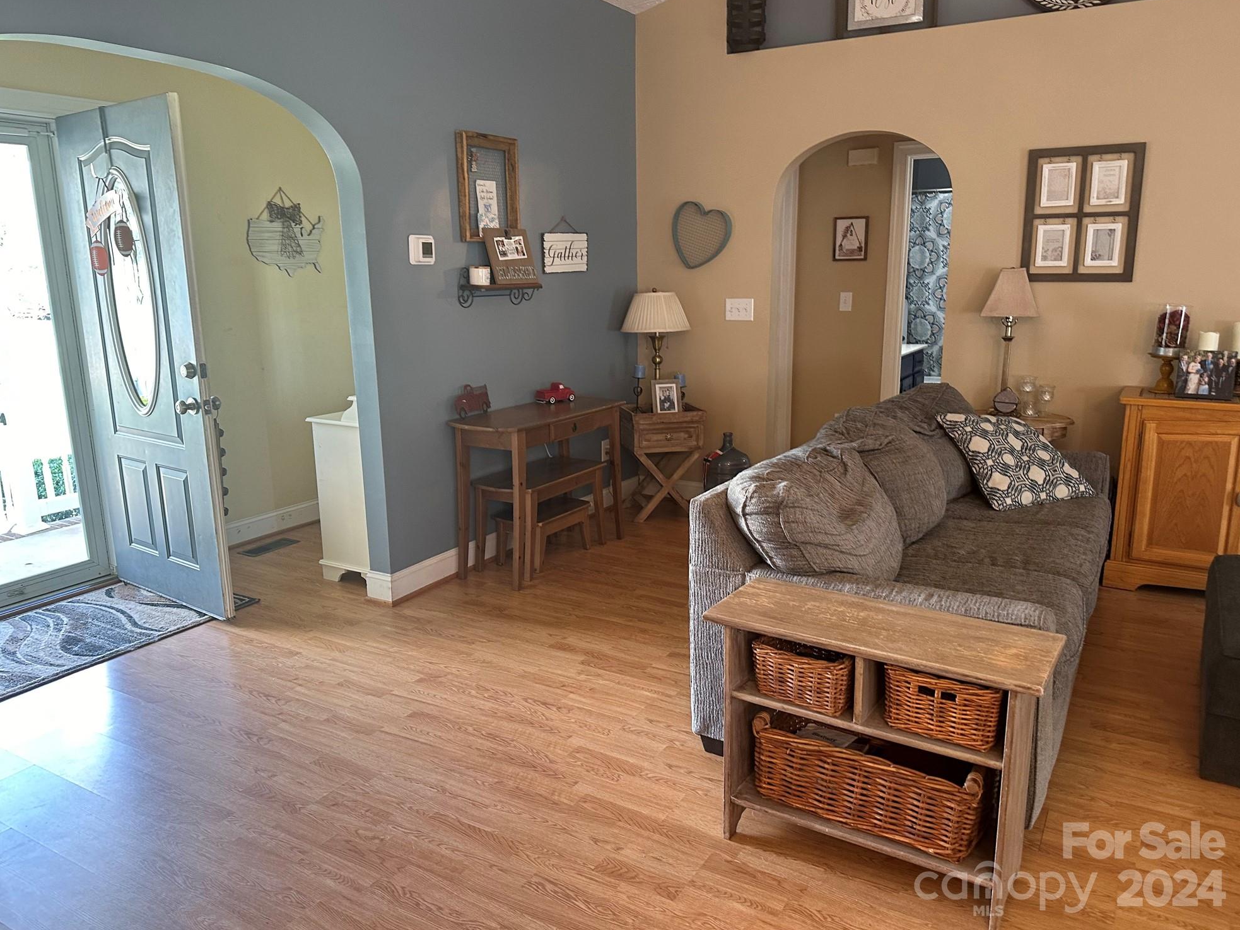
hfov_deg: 69.4
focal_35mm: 25
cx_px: 625
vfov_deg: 54.9
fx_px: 896
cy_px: 456
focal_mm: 6.86
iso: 200
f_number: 1.78
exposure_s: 1/60
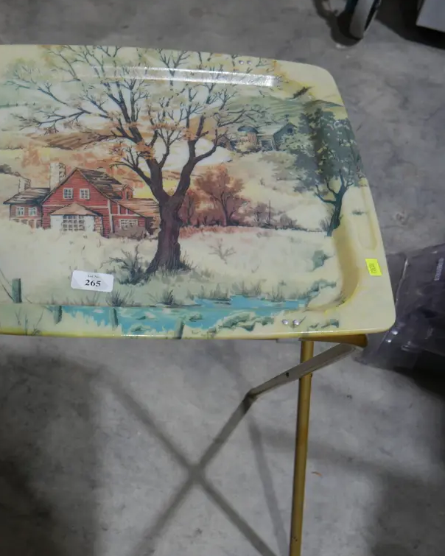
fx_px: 873
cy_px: 278
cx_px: 91
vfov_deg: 35.4
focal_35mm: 53
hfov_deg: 28.0
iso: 200
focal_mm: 20
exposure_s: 1/80
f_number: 4.5
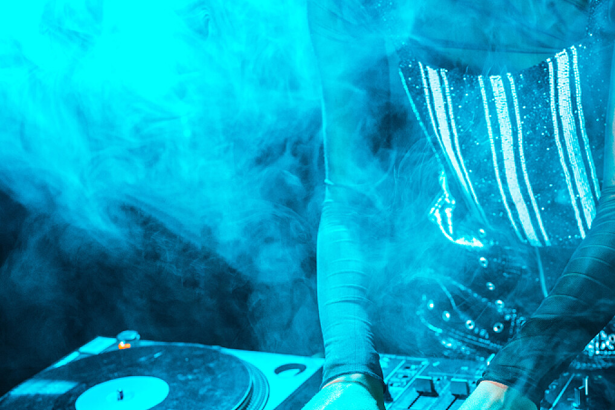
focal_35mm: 66
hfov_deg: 30.3
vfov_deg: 20.2
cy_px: 372
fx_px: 1128
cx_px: 406
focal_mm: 35
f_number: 3.5
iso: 400
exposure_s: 1/200
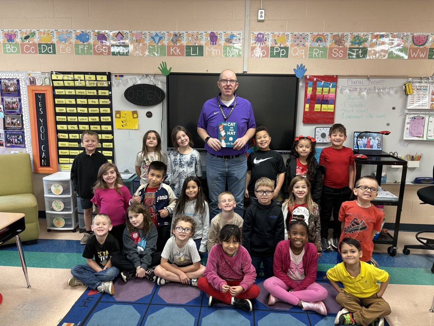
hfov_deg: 67.3
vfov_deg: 53.1
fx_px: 326
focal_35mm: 26
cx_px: 217
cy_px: 163
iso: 125
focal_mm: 5.96
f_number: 1.6
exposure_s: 1/60
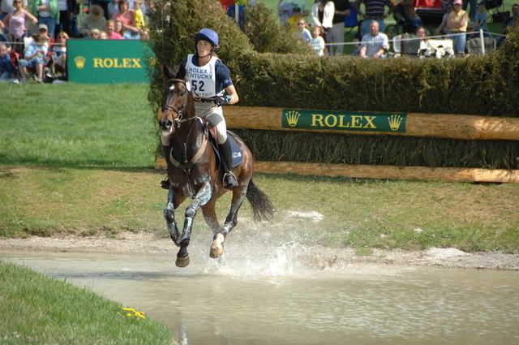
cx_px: 260
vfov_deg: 4.6
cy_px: 172
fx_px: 4319
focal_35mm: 300
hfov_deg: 6.9
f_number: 5.6
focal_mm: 200
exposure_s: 1/1000
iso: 500
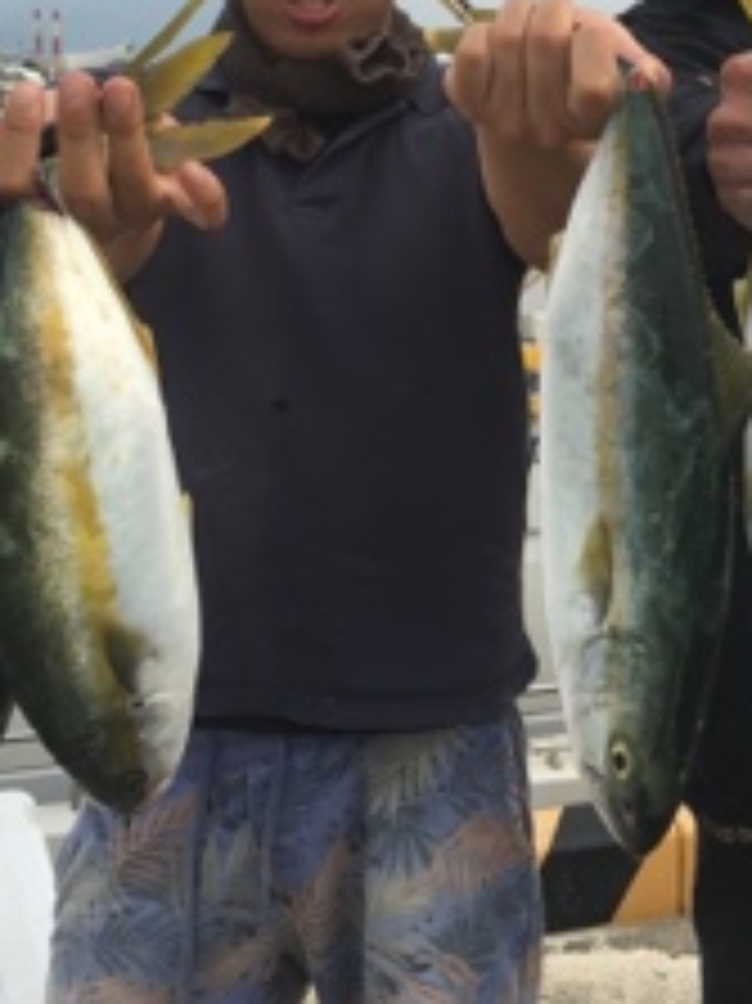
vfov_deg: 36.2
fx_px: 1508
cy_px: 288
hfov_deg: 27.8
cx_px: 513
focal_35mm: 52
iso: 25
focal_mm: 4.15
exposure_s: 1/950
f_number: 2.2
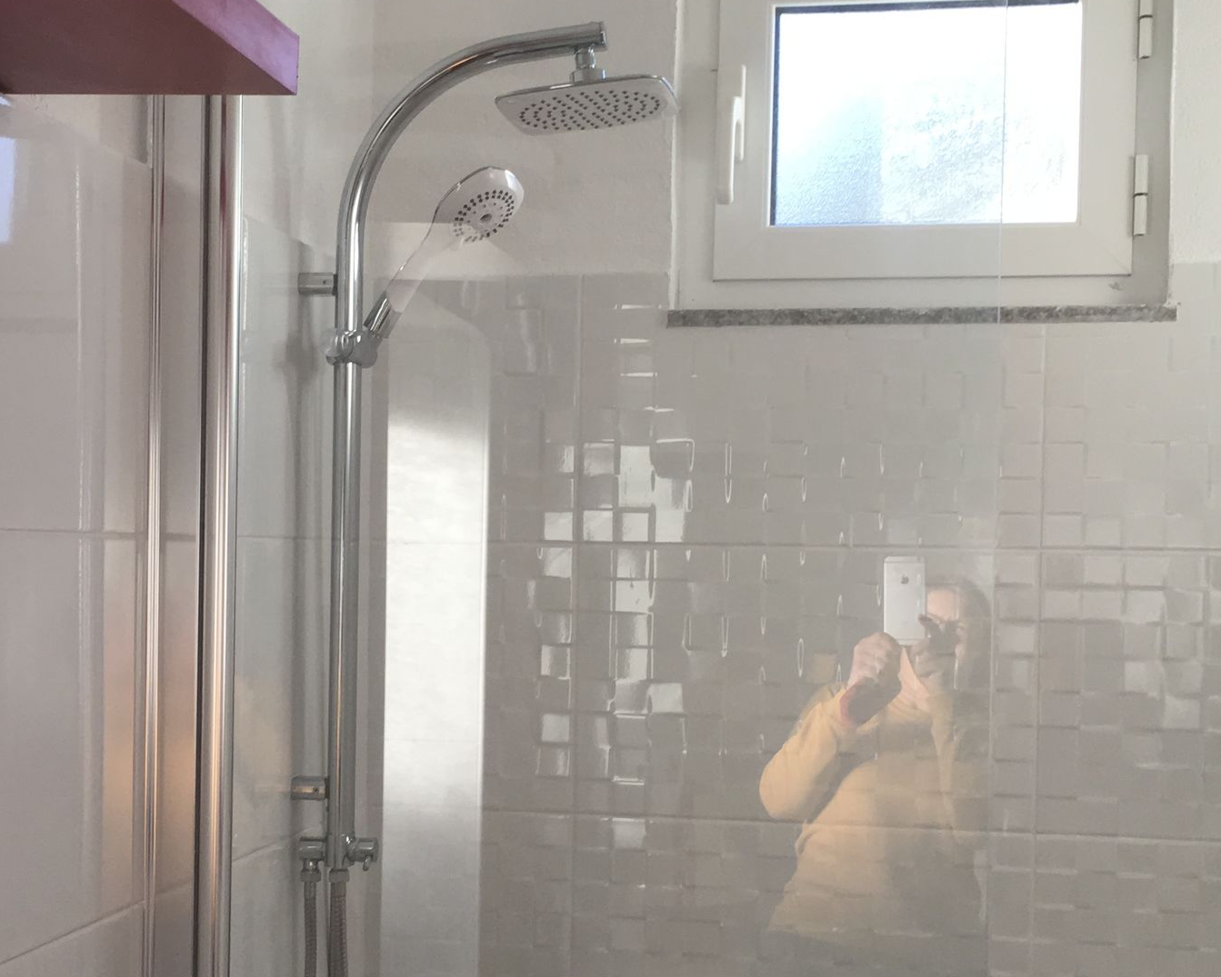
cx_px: 458
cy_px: 606
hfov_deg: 31.8
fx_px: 2133
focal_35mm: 59
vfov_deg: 25.7
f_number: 2.2
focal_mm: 4.15
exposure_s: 1/100
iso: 40
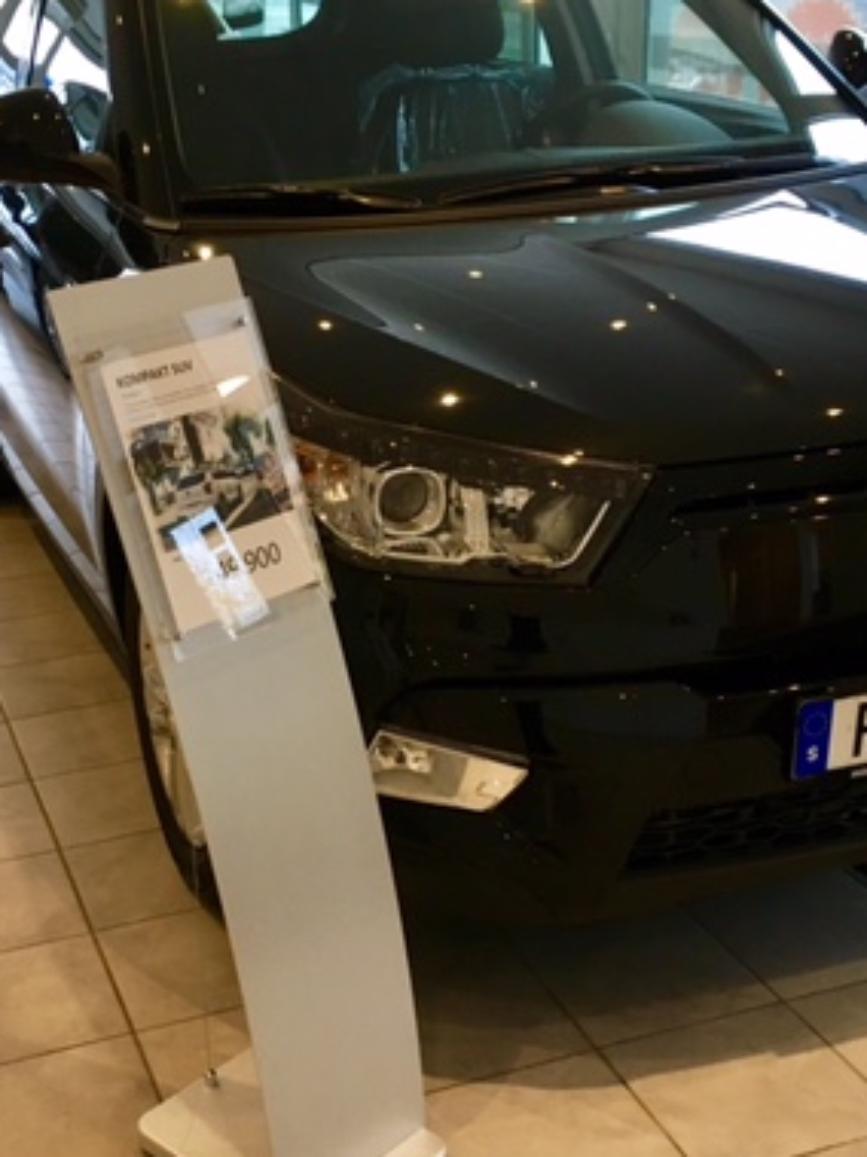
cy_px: 696
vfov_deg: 38.8
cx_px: 348
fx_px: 1637
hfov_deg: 29.6
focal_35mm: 49
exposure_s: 1/33
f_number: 2.2
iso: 50
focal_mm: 4.15
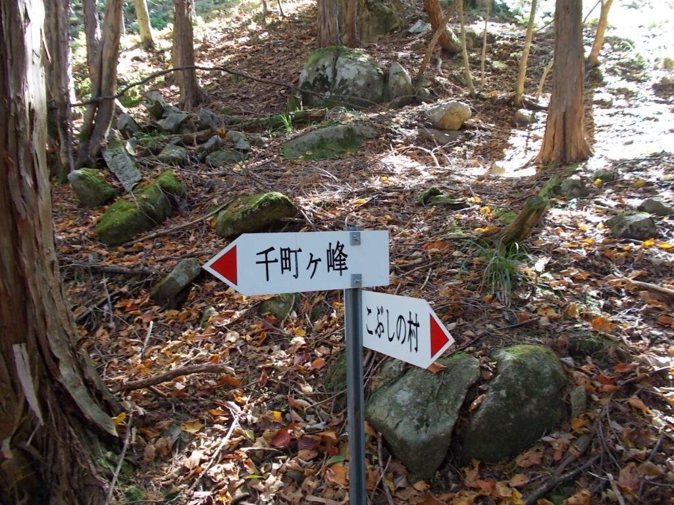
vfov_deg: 53.1
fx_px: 506
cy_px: 252
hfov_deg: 67.3
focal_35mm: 26
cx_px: 337
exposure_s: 1/25
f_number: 3.2
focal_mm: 4.6
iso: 125
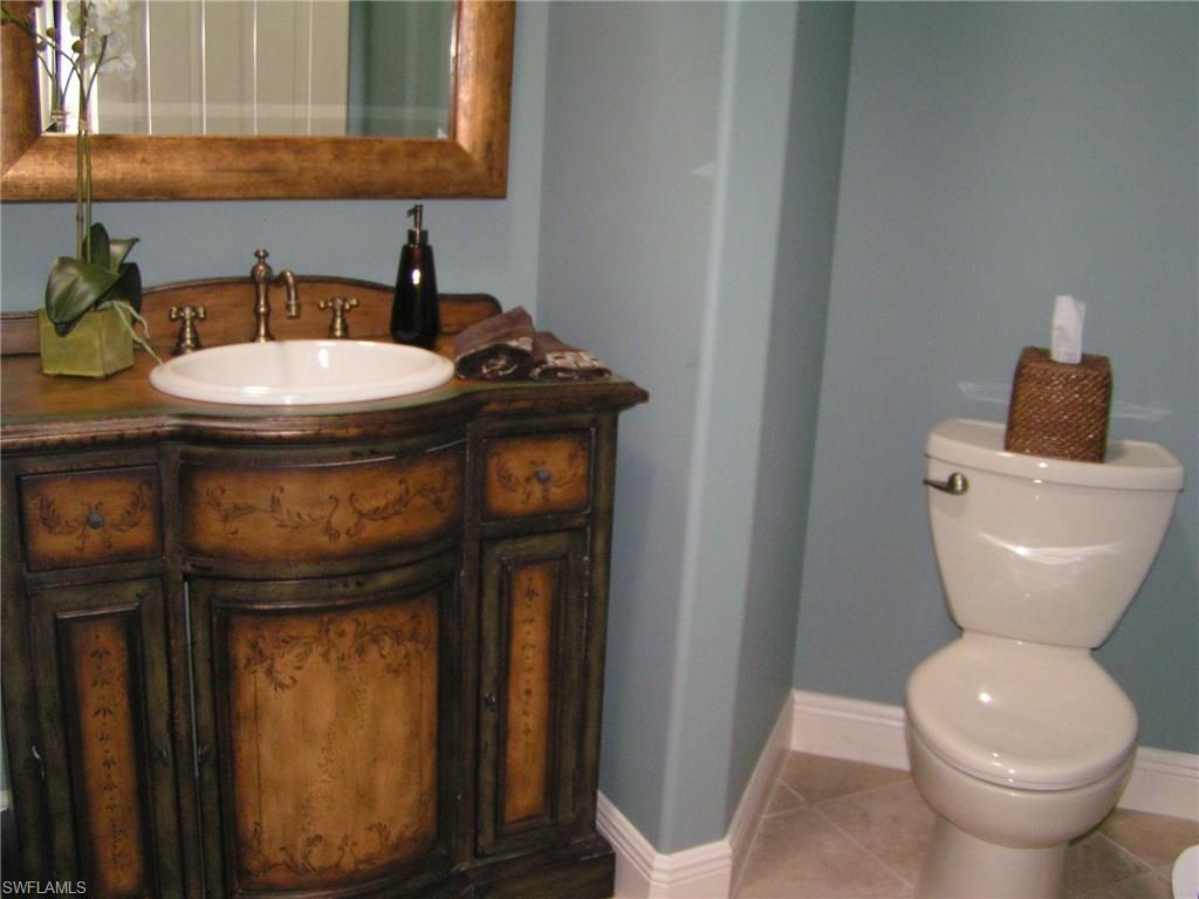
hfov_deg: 49.0
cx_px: 600
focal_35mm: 38
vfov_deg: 37.7
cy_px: 450
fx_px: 1316
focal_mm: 5.8
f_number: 2.8
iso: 200
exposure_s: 1/40
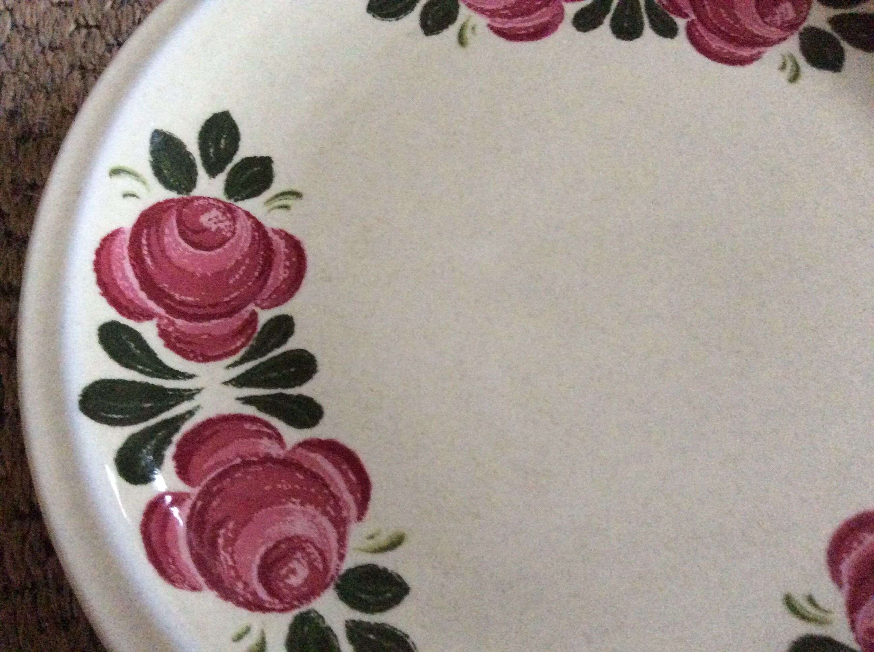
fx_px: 807
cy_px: 326
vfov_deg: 44.1
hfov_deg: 56.9
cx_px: 437
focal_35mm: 32
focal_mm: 3.3
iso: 500
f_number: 2.4
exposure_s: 1/17
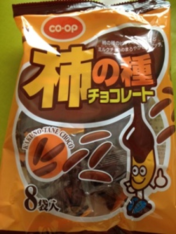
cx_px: 88
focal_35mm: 35
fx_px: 237
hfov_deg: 40.7
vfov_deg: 52.6
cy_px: 117
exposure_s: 1/20
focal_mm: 4.28
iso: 64
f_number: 2.4
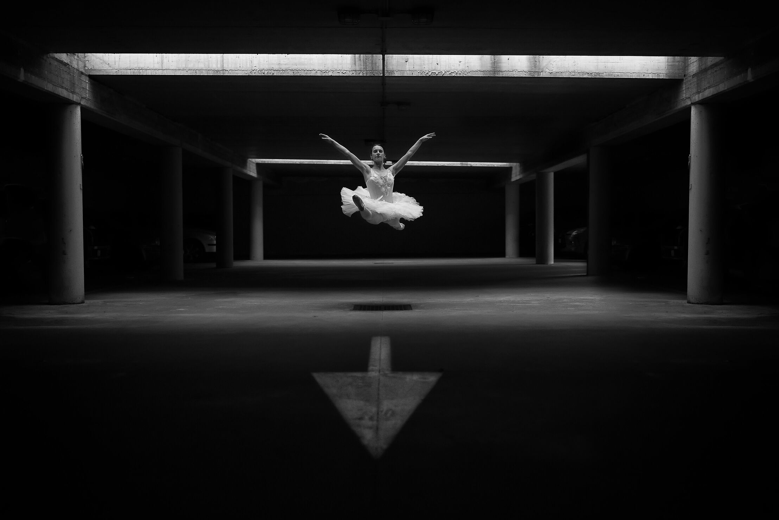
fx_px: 823
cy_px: 273
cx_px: 386
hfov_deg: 50.7
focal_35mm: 38
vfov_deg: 35.1
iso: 1250
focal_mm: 35
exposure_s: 1/640
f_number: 1.8
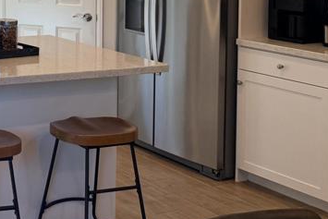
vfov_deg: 17.9
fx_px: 656
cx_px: -121
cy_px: -52
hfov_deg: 23.9
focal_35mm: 72
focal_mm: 6.76
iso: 125
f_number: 1.78
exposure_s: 1/225
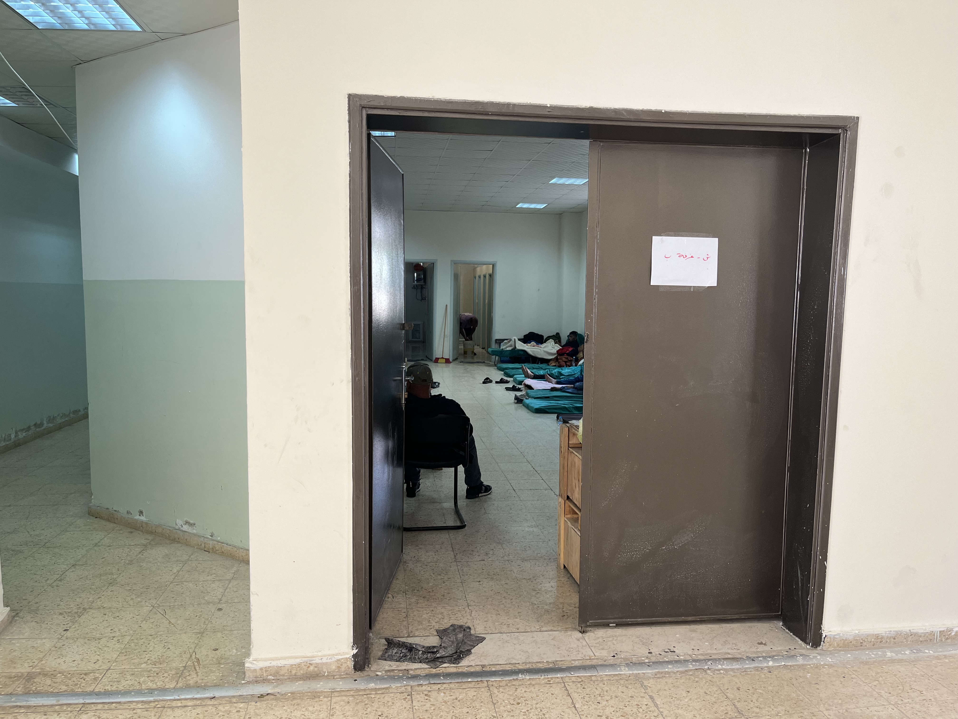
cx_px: 479
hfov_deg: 67.3
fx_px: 720
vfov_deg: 53.1
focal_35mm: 26
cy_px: 360
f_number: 1.6
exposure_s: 1/100
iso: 80
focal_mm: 5.1
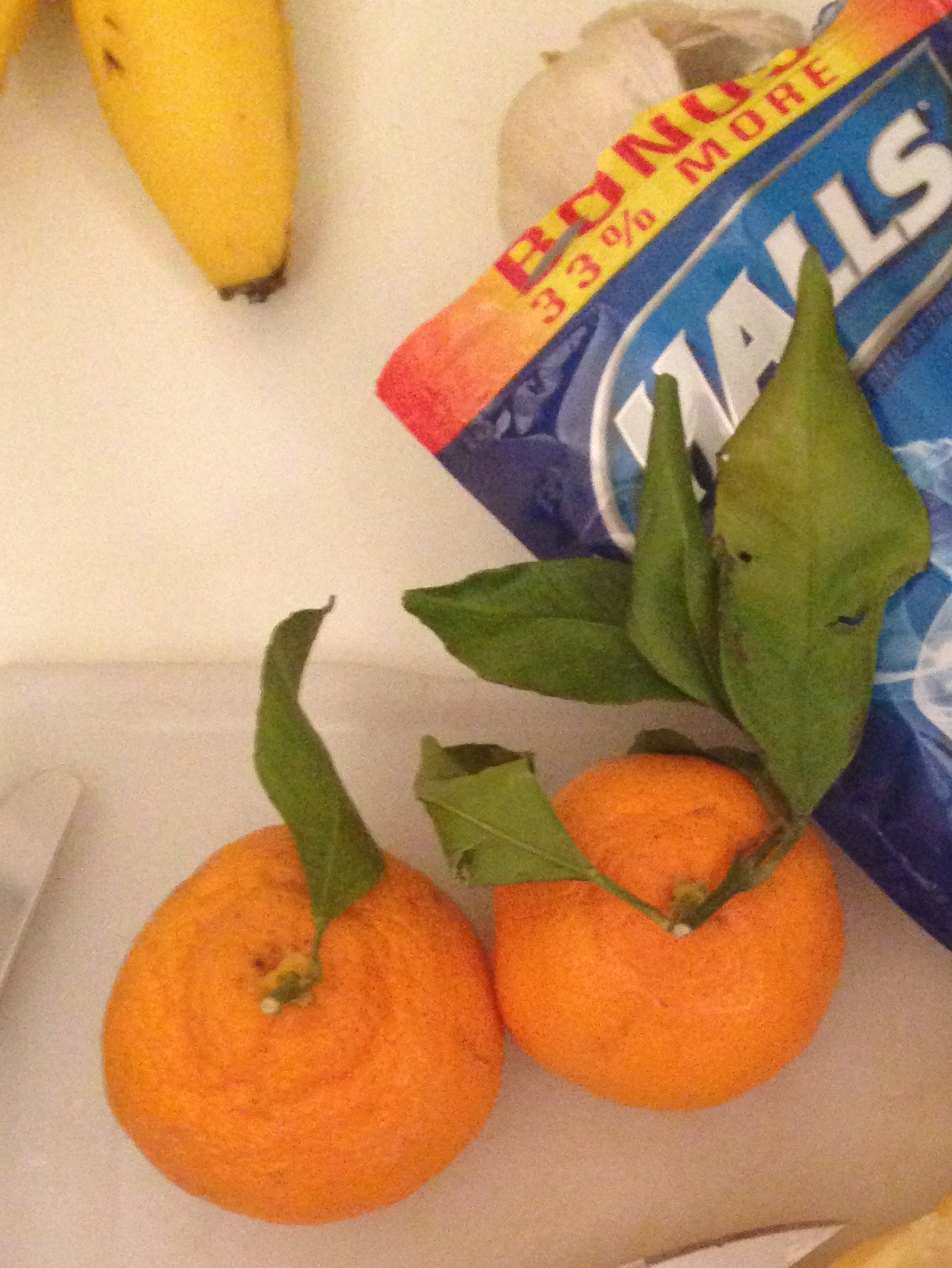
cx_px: 850
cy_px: 1073
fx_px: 2273
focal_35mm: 62
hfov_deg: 23.1
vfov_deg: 30.2
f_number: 2.4
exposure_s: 1/15
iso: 500
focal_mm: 4.12
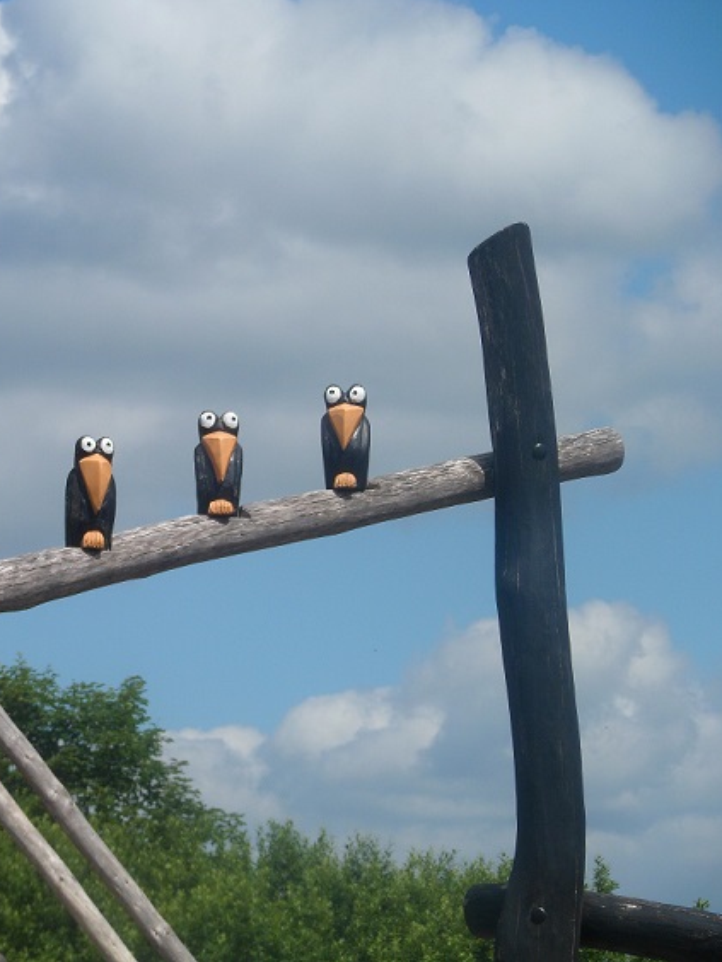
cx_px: 183
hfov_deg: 6.8
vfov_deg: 9.1
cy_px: 480
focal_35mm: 217
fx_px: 6035
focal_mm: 28.7
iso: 80
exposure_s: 1/750
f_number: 5.5
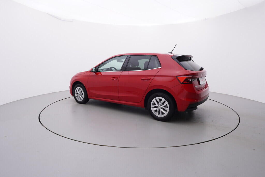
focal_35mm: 22
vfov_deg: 56.2
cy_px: 88
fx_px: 166
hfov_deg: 77.3
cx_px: 132
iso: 200
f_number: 5
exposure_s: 1/80
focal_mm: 15
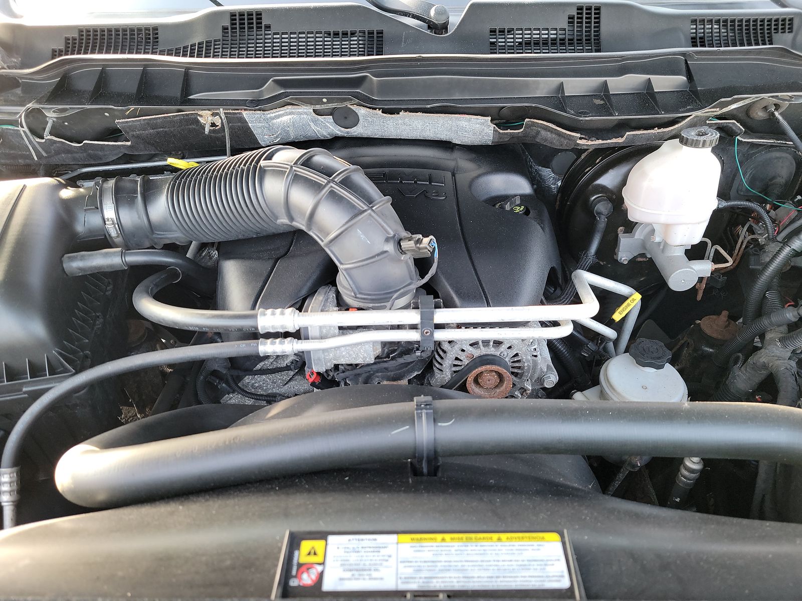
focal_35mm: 24
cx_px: 401
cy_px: 300
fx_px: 556
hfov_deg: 71.6
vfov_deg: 56.8
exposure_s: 1/59
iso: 242
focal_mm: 6.7
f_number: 1.8
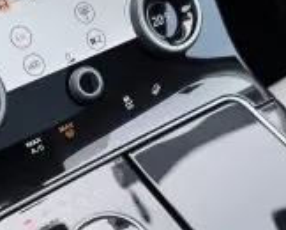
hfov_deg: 35.9
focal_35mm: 52
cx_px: 129
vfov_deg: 28.2
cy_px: 202
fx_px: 441
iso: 64
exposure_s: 1/170
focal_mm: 6.76
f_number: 1.78
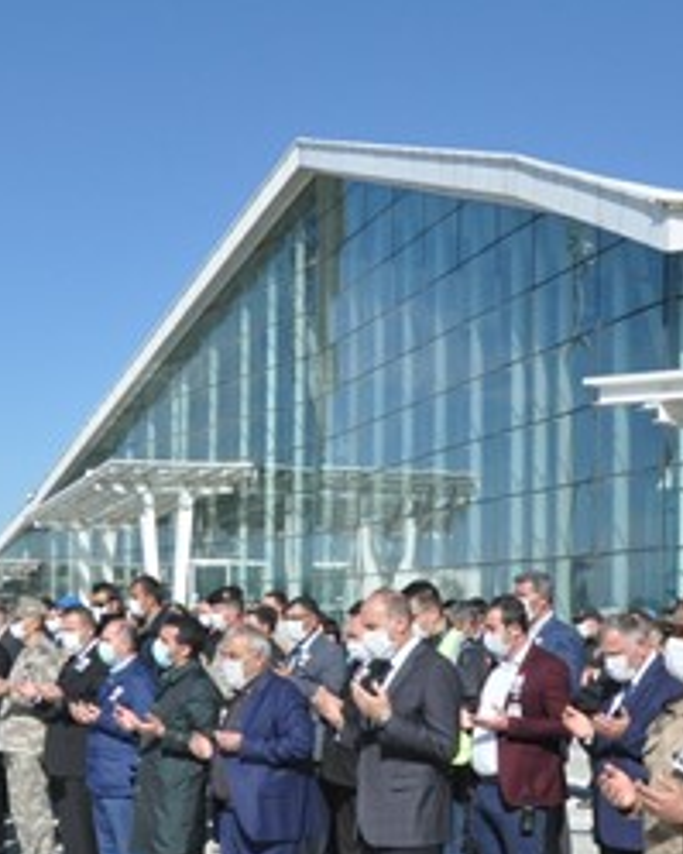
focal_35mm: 66
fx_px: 1669
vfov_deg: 28.5
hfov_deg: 23.1
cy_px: 593
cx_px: 281
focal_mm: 18
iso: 1000
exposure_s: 1/800
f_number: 14
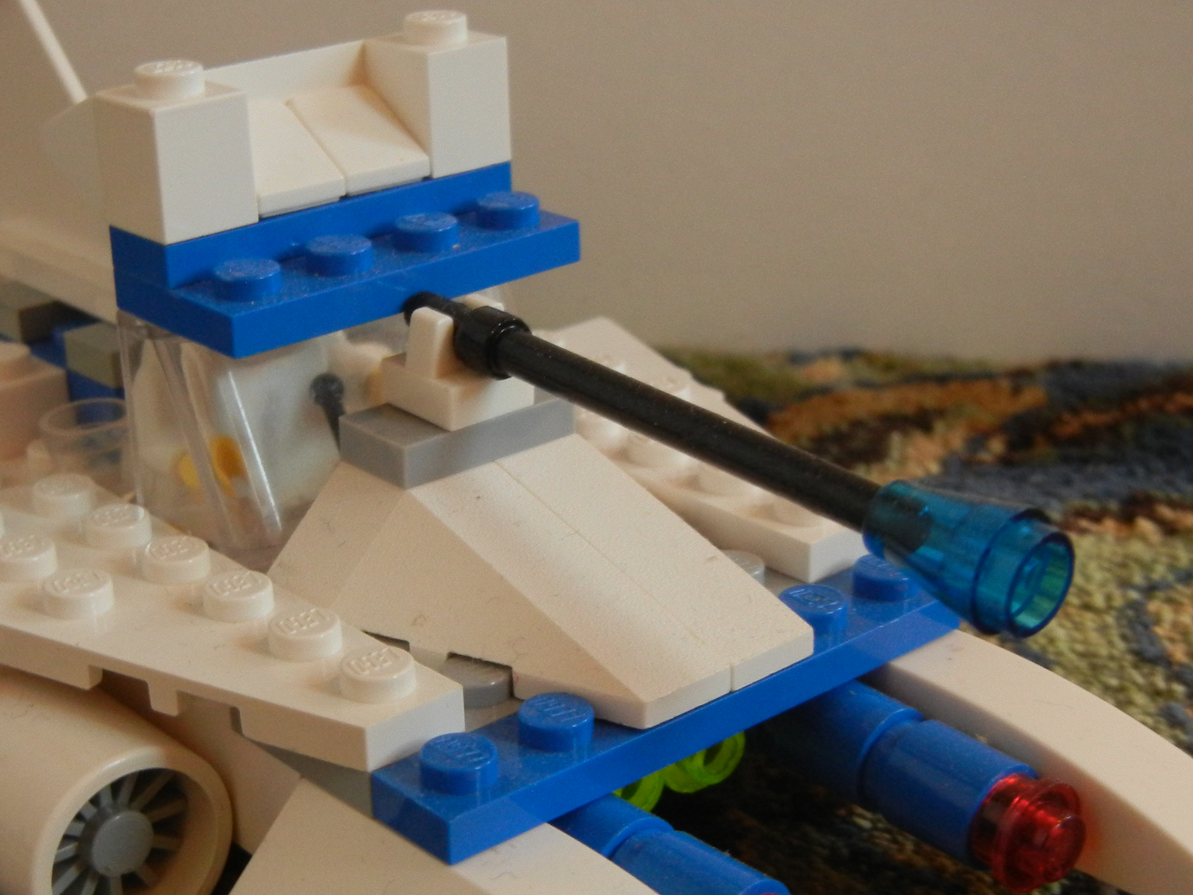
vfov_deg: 23.2
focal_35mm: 63
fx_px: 2171
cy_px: 546
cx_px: 510
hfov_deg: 30.7
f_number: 3.7
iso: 400
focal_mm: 7.1
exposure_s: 1/6
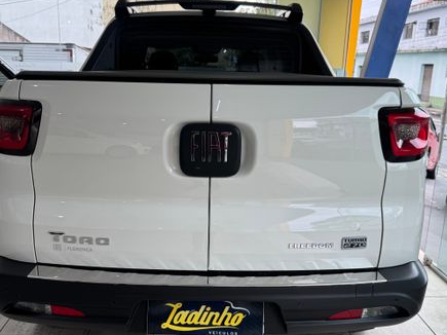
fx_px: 336
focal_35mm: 26
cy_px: 178
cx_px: 209
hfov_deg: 67.2
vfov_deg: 53.0
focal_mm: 6.76
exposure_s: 1/136
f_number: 1.78
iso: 50
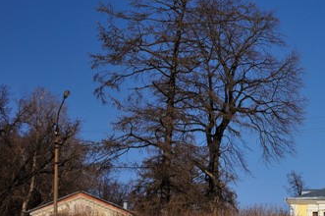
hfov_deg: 19.2
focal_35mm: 98
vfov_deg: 13.8
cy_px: 189
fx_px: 884
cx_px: 423
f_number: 9
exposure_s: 1/640
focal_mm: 24
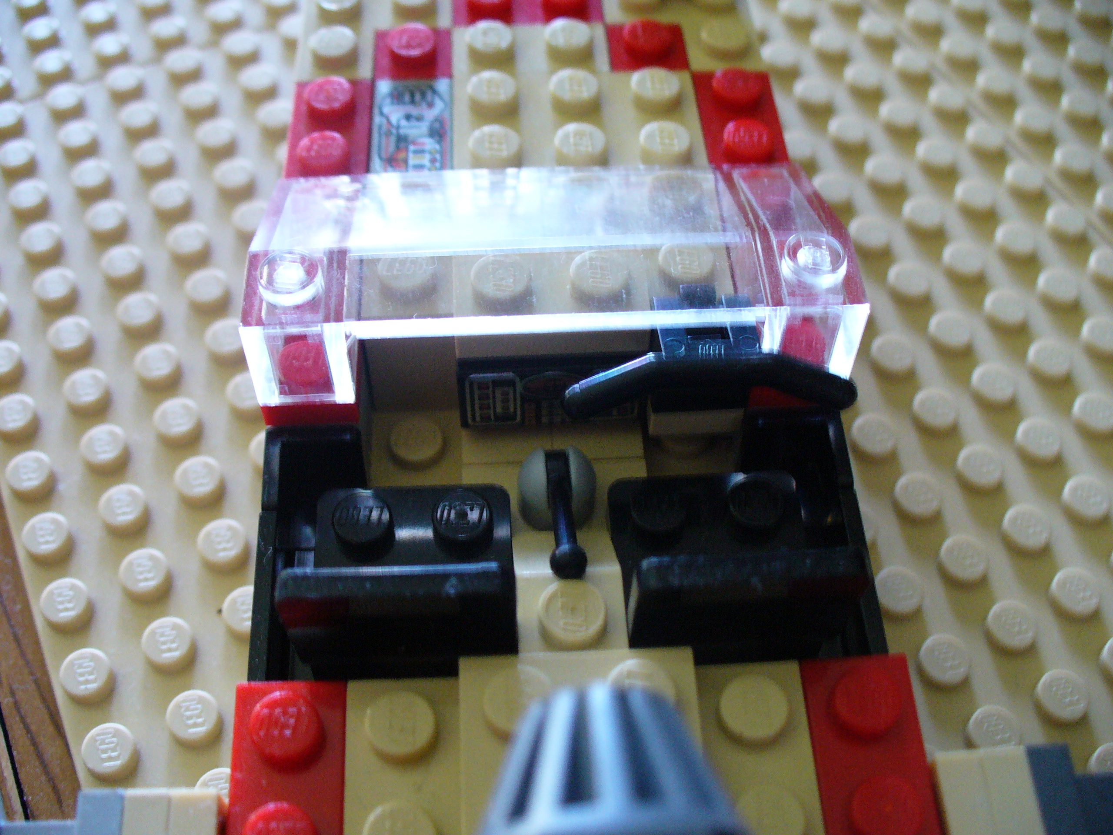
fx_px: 1190
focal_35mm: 37
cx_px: 556
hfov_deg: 50.1
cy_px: 418
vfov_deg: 38.7
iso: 200
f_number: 2.8
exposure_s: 1/13
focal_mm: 6.1
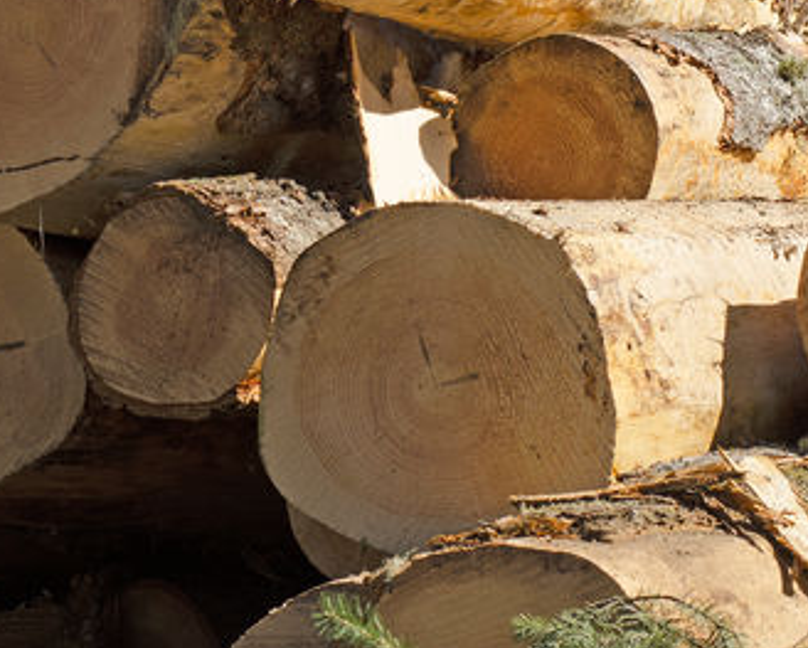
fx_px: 6965
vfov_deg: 5.3
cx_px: -91
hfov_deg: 6.6
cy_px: -33
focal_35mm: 291
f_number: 8
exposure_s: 1/250
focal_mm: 80
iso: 100
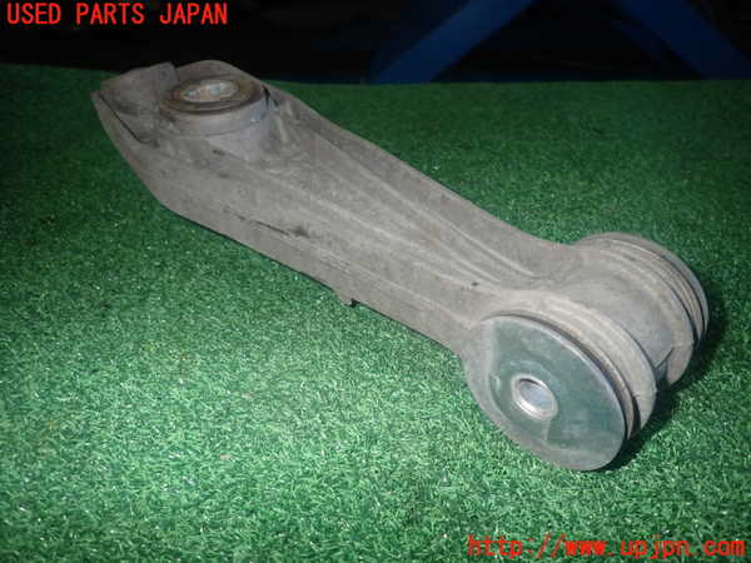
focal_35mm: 25
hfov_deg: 69.4
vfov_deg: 54.9
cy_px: 282
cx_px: 376
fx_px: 542
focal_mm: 4.5
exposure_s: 1/30
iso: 320
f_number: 5.6
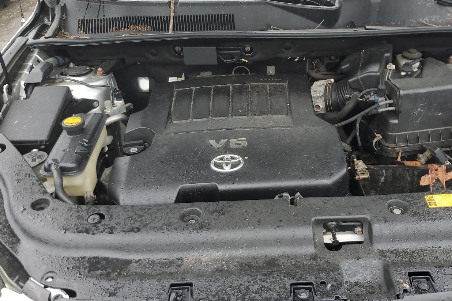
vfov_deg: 37.8
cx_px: 270
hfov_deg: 54.1
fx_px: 439
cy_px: 144
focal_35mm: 35
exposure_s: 1/127
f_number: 1.5
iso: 50
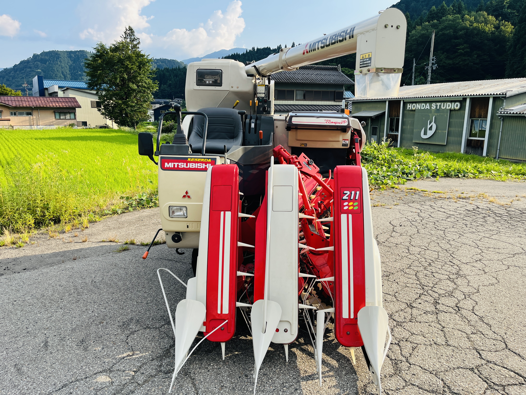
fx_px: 395
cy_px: 198
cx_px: 263
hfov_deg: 67.3
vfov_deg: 53.1
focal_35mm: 26
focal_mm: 5.1
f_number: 1.6
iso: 50
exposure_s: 1/1389
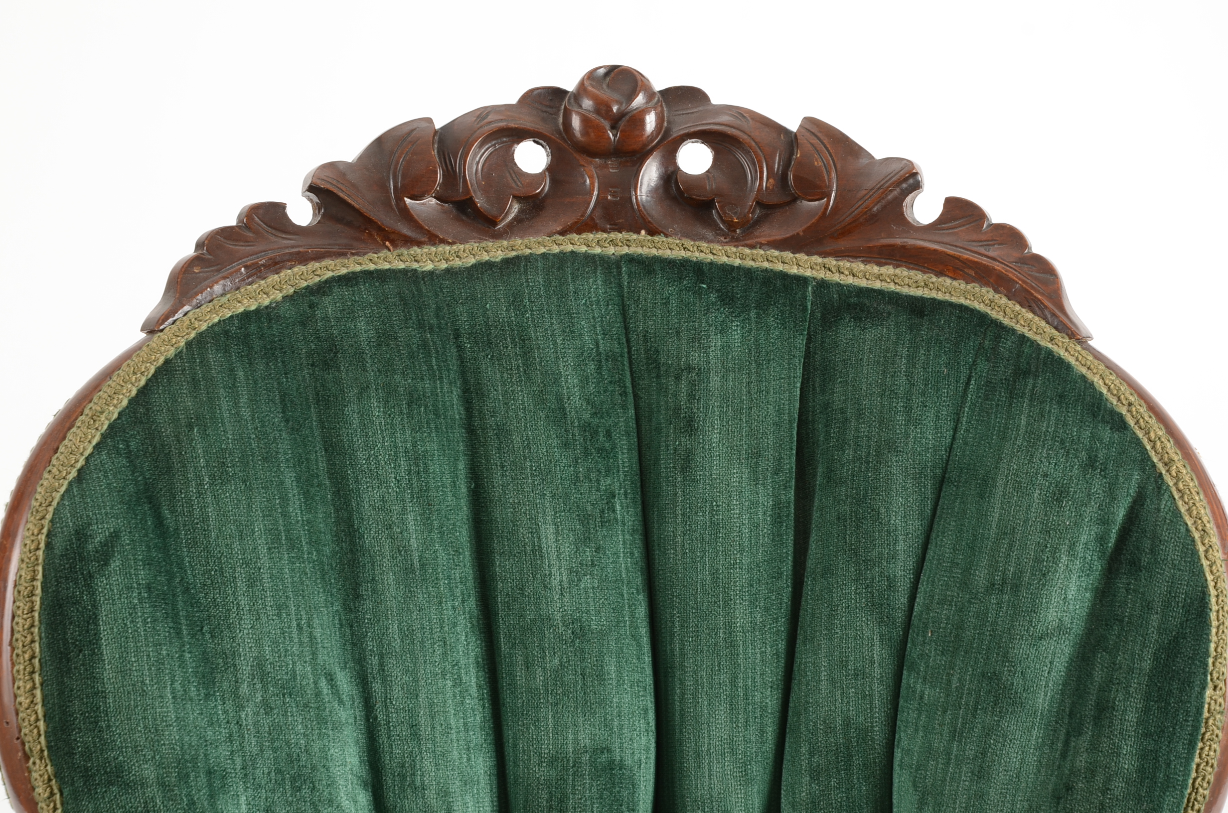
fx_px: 3574
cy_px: 406
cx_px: 614
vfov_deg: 13.0
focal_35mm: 105
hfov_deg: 19.5
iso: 200
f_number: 9
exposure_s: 1/125
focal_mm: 70
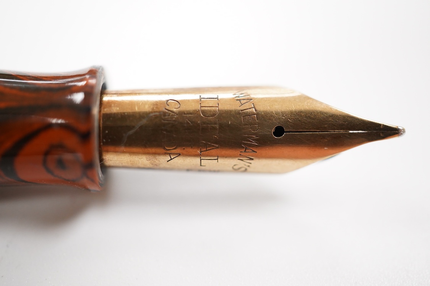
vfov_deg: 29.9
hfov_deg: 43.6
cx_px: 215
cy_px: 143
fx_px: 537
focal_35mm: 45
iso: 2500
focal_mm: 30
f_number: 5
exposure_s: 1/200
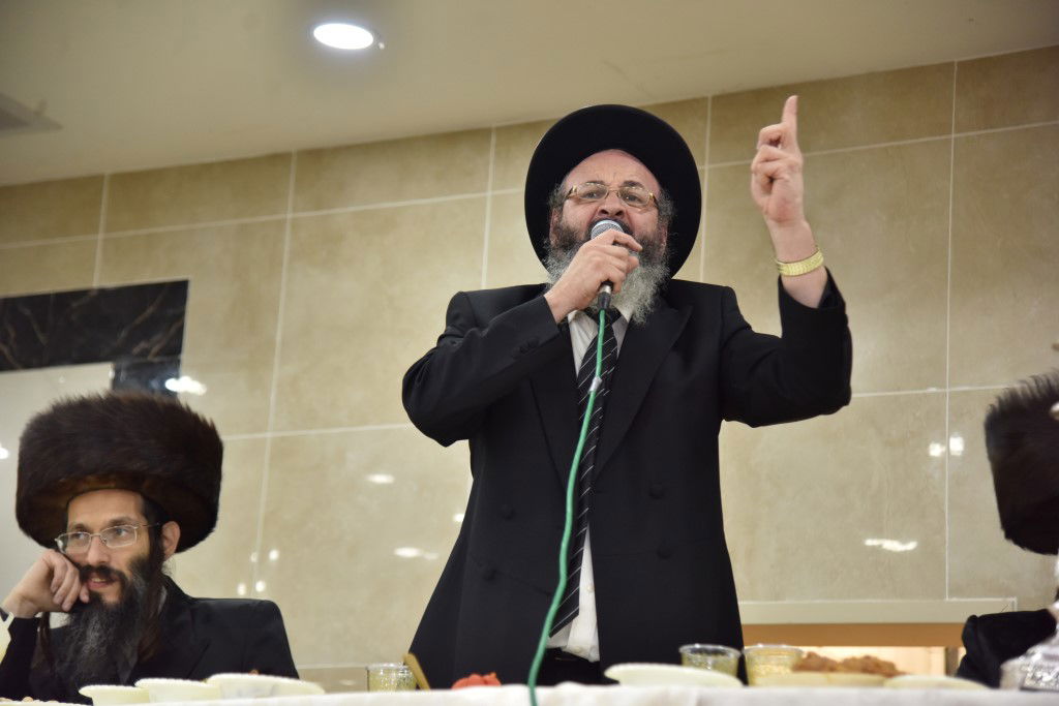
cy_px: 353
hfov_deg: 24.8
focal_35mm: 82
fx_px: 2412
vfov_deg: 16.7
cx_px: 530
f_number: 4
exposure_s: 1/160
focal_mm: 82
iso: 1000
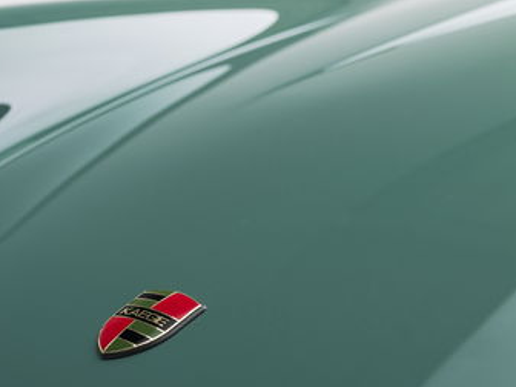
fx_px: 1148
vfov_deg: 18.9
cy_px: 318
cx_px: -38
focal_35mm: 77
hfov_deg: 23.9
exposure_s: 1/25
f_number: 4
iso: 400
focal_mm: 35
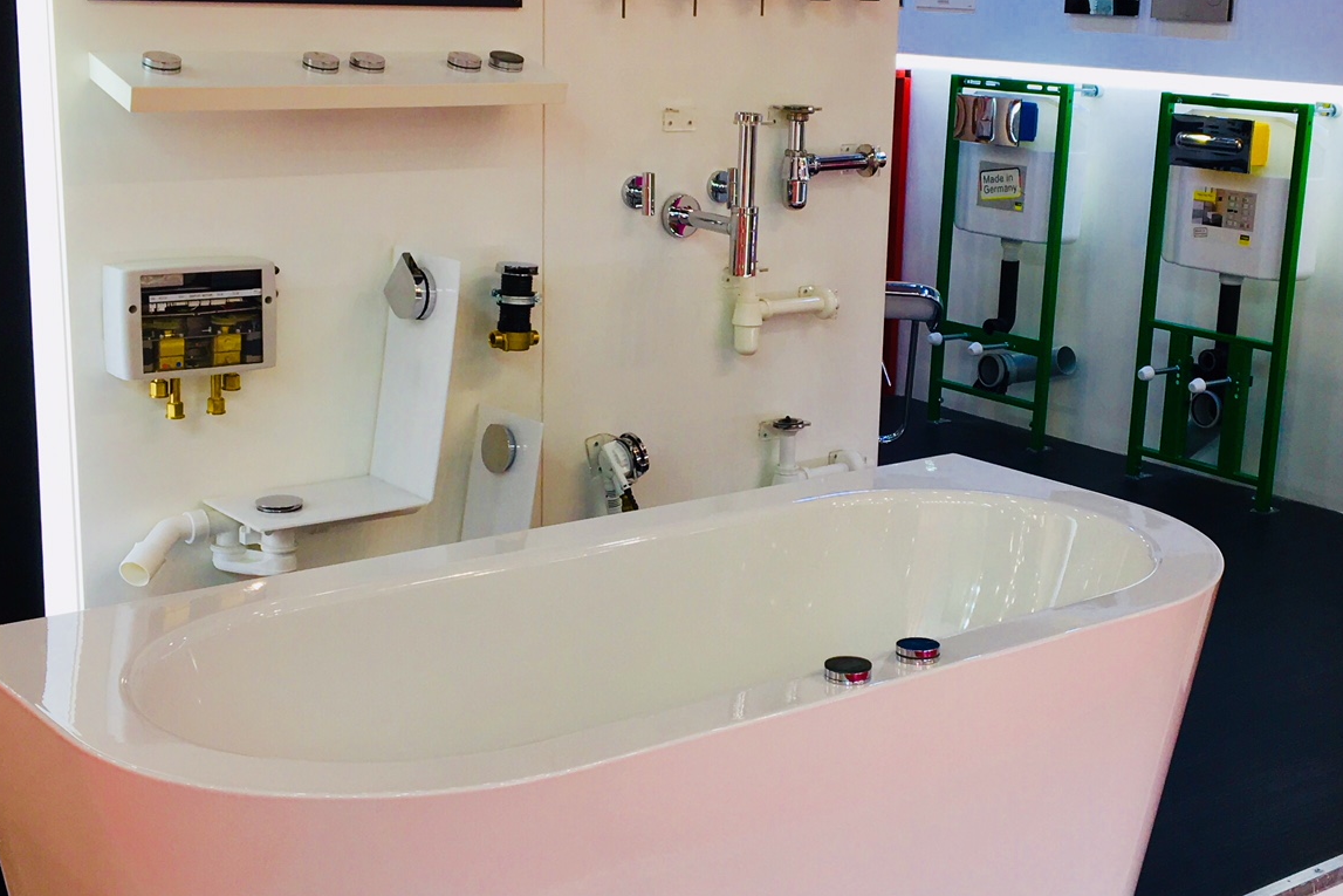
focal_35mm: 53
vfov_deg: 25.5
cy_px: 452
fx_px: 1977
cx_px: 765
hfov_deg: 37.4
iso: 25
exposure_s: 1/54
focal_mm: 4.15
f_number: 2.2
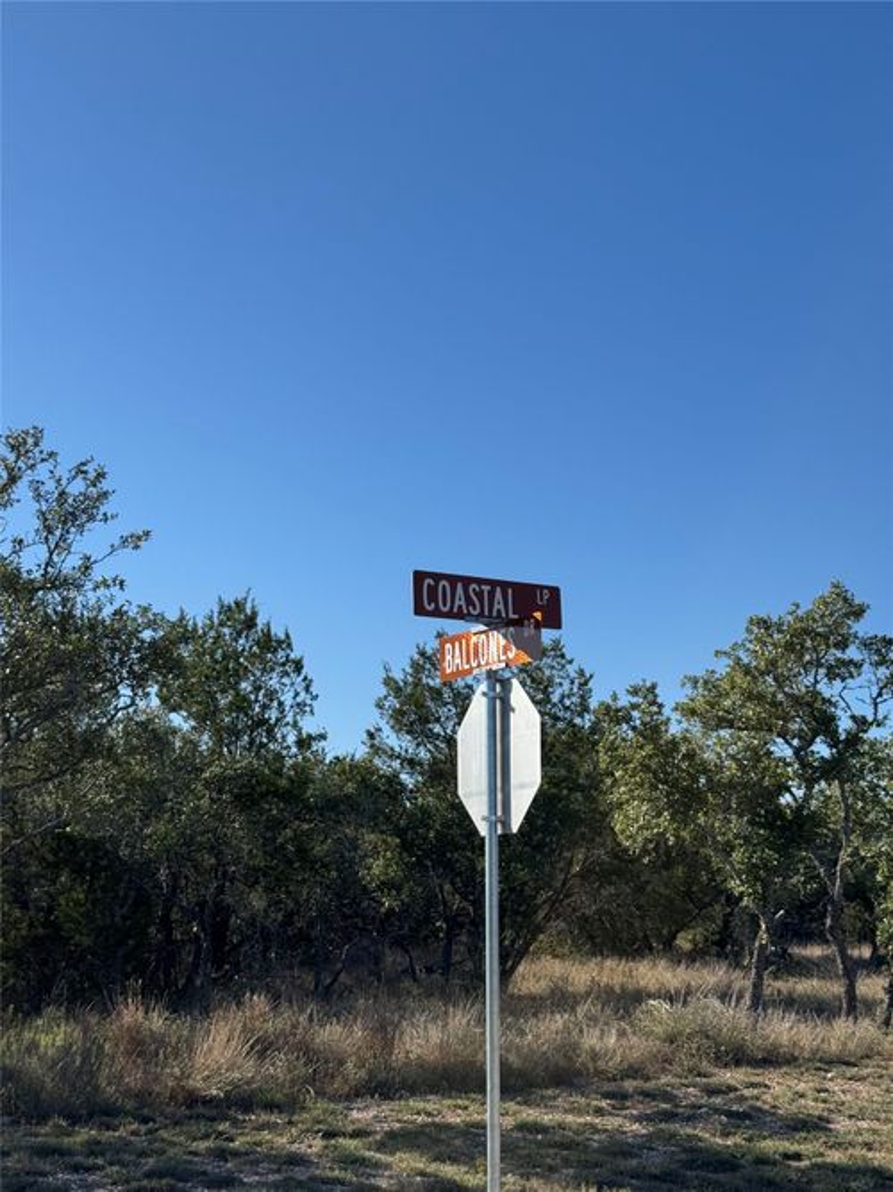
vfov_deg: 39.7
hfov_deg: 30.3
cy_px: 596
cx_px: 446
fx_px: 1652
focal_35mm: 48
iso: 64
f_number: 1.78
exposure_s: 1/5848
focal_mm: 6.76
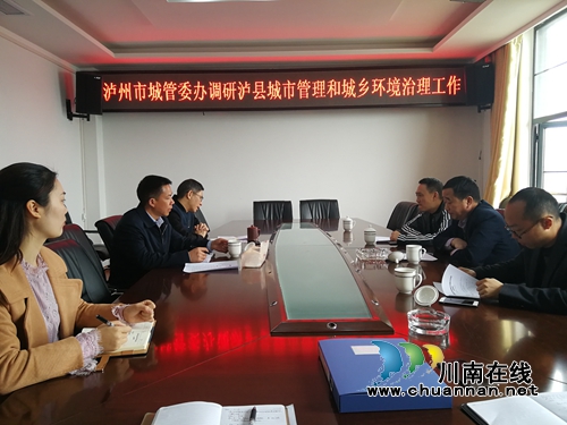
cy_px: 212
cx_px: 284
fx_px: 442
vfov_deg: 51.4
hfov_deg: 65.3
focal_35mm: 27
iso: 160
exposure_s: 1/50
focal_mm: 3.95
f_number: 2.2
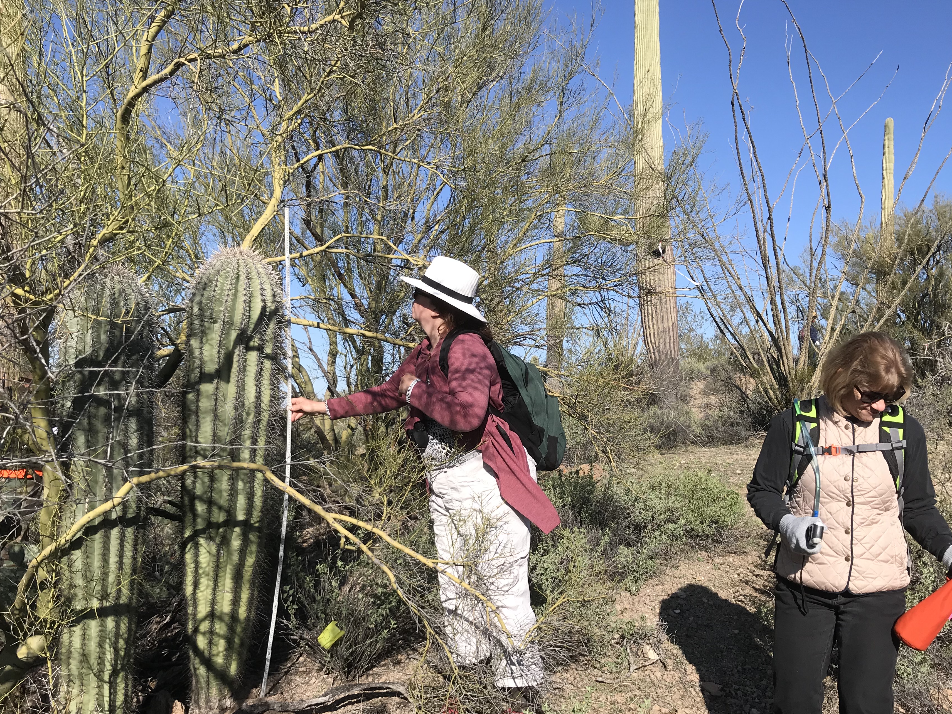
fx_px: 908
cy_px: 411
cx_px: 501
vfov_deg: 42.8
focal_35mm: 33
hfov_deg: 55.3
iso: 20
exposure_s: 1/2179
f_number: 1.8
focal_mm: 3.99
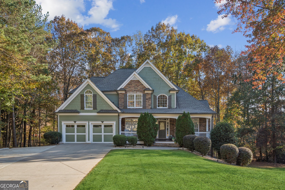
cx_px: 142
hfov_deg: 65.5
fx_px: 222
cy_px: 95
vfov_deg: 46.4
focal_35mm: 28
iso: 100
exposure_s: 1/100
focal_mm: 28
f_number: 6.3
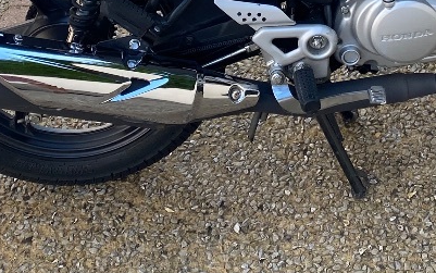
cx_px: 335
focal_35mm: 88
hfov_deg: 23.3
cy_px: -153
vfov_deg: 13.8
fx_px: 1046
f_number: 1.8
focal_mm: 4.25
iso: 32
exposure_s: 1/719
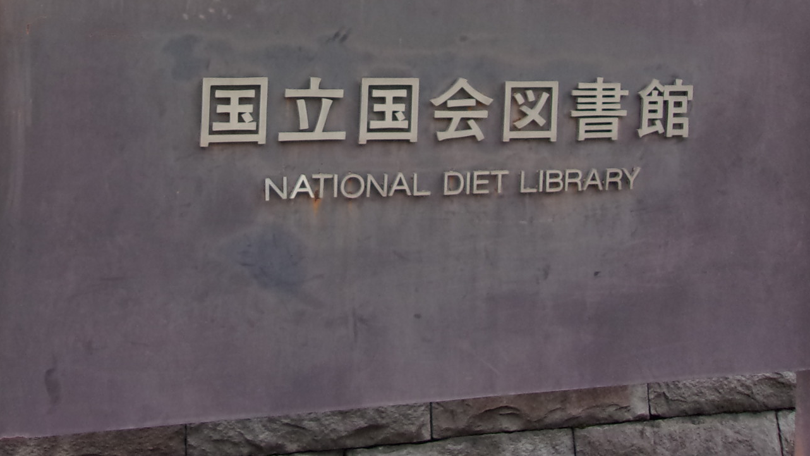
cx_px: 332
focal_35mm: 47
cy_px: -20
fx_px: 1009
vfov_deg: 24.1
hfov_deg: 43.5
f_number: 3
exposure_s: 1/34
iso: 109
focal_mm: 4.9
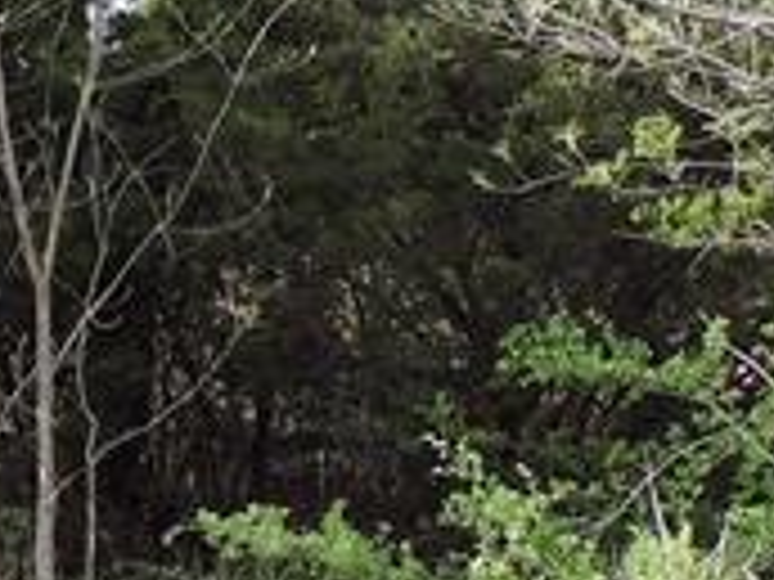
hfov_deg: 13.0
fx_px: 3197
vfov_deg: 10.4
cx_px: -432
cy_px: 391
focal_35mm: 143
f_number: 3
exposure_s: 1/400
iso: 100
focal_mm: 4.3
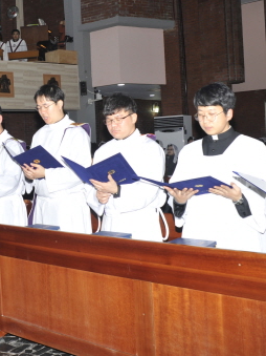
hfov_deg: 28.1
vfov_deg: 38.7
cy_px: 138
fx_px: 502
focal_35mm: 49
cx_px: 7
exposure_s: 1/60
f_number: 5.6
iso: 200
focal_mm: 24
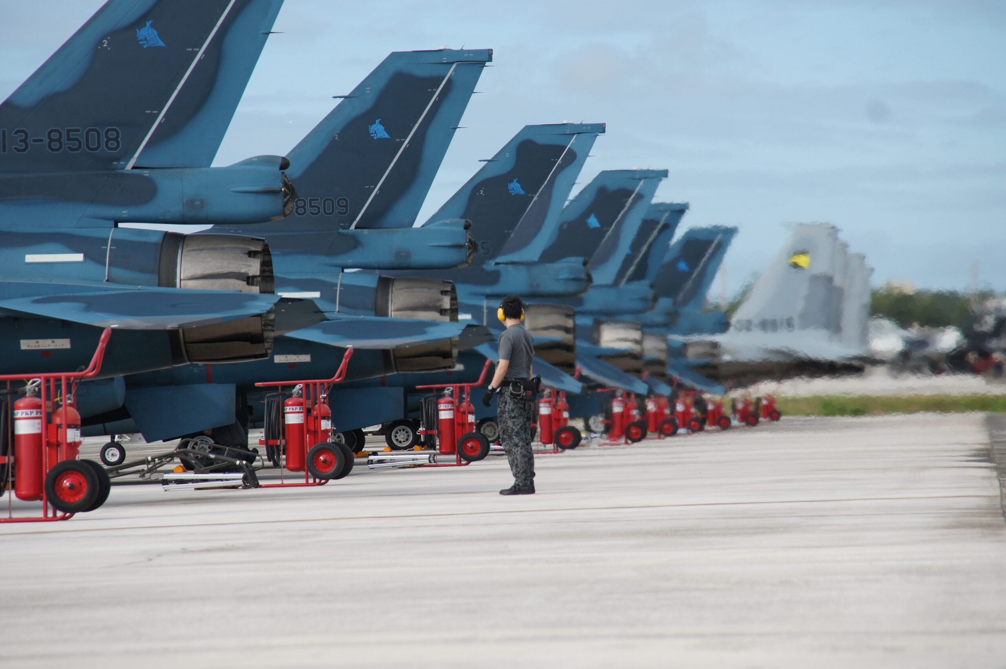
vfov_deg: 6.8
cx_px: 503
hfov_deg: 10.2
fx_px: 5655
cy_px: 334
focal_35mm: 202
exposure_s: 1/1000
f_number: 5.6
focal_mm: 135
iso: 200
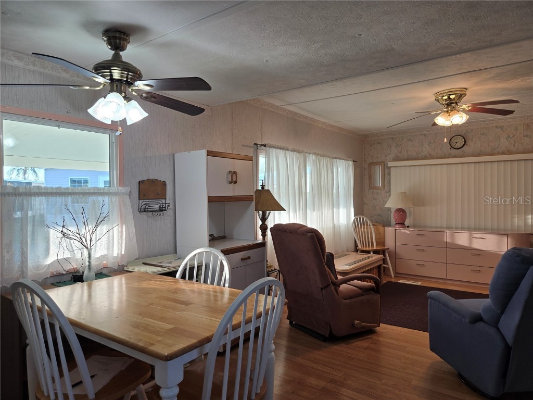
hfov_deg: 73.9
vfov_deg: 58.9
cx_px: 266
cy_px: 200
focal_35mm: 23
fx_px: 354
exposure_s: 1/120
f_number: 1.8
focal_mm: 5.4
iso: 32
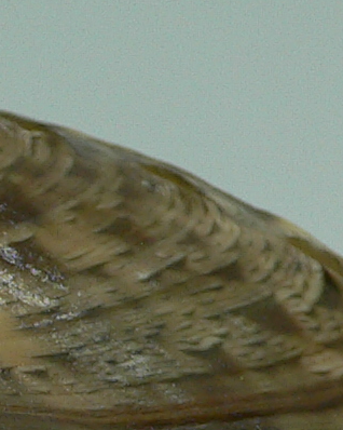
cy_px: 422
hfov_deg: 8.7
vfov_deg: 11.1
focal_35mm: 173
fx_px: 2197
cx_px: -218
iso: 80
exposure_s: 1/80
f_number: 2.8
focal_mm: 4.6
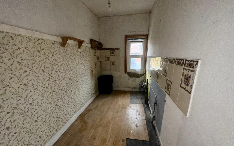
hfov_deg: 101.5
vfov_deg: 74.6
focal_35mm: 15
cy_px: 80
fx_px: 96
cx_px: 117
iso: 80
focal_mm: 2.22
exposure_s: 1/122
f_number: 2.2
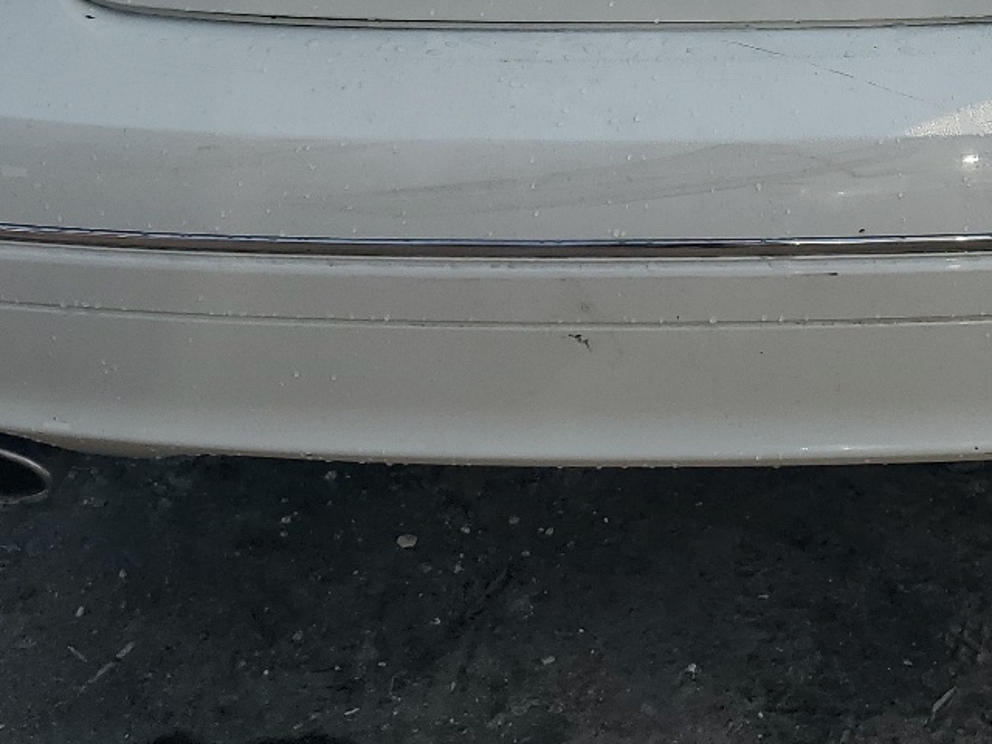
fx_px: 1863
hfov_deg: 29.5
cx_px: 690
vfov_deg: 21.0
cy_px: -149
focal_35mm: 65
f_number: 1.5
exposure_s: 1/5000
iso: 50
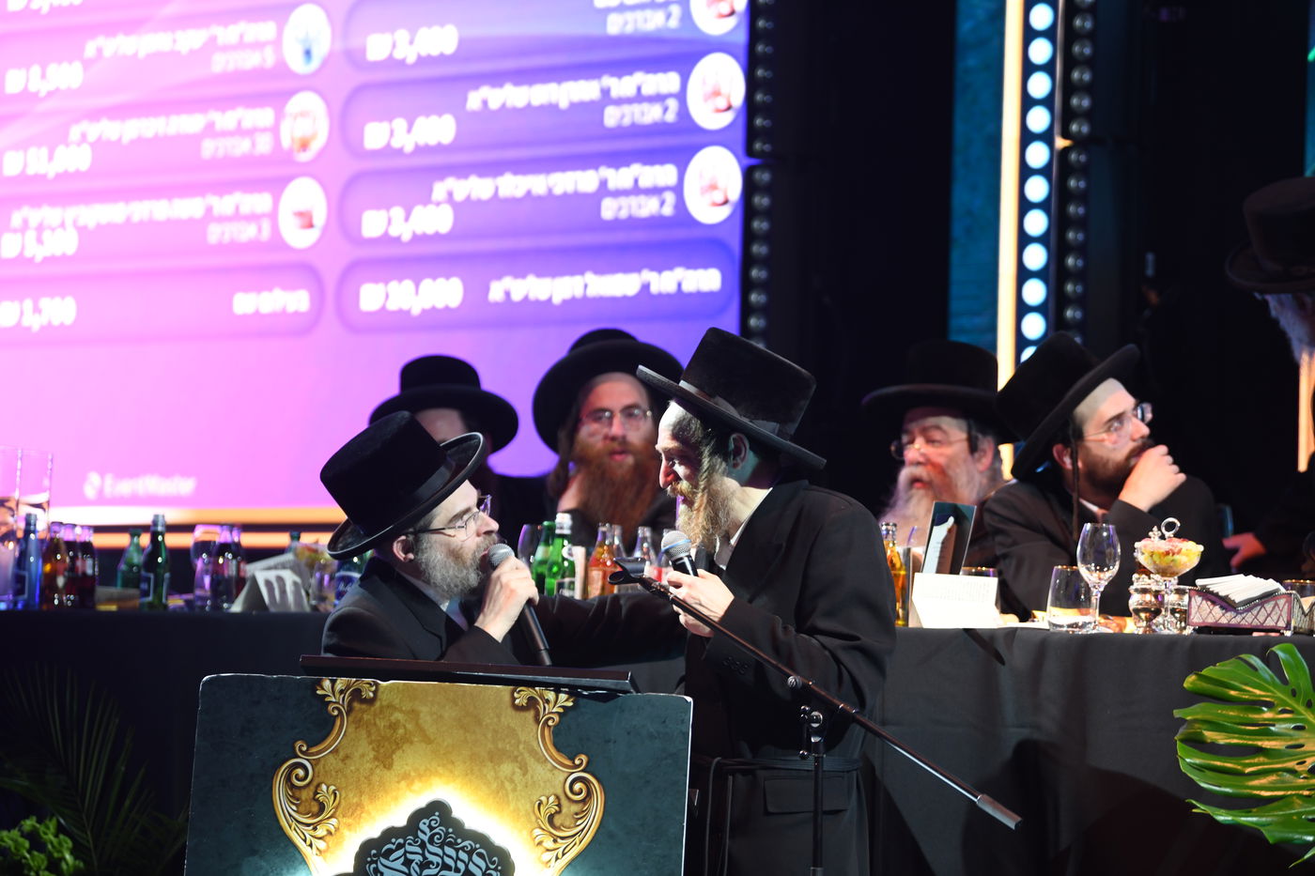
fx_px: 4236
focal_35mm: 116
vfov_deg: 11.8
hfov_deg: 17.6
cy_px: 438
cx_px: 658
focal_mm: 116
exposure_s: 1/100
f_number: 2.8
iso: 800
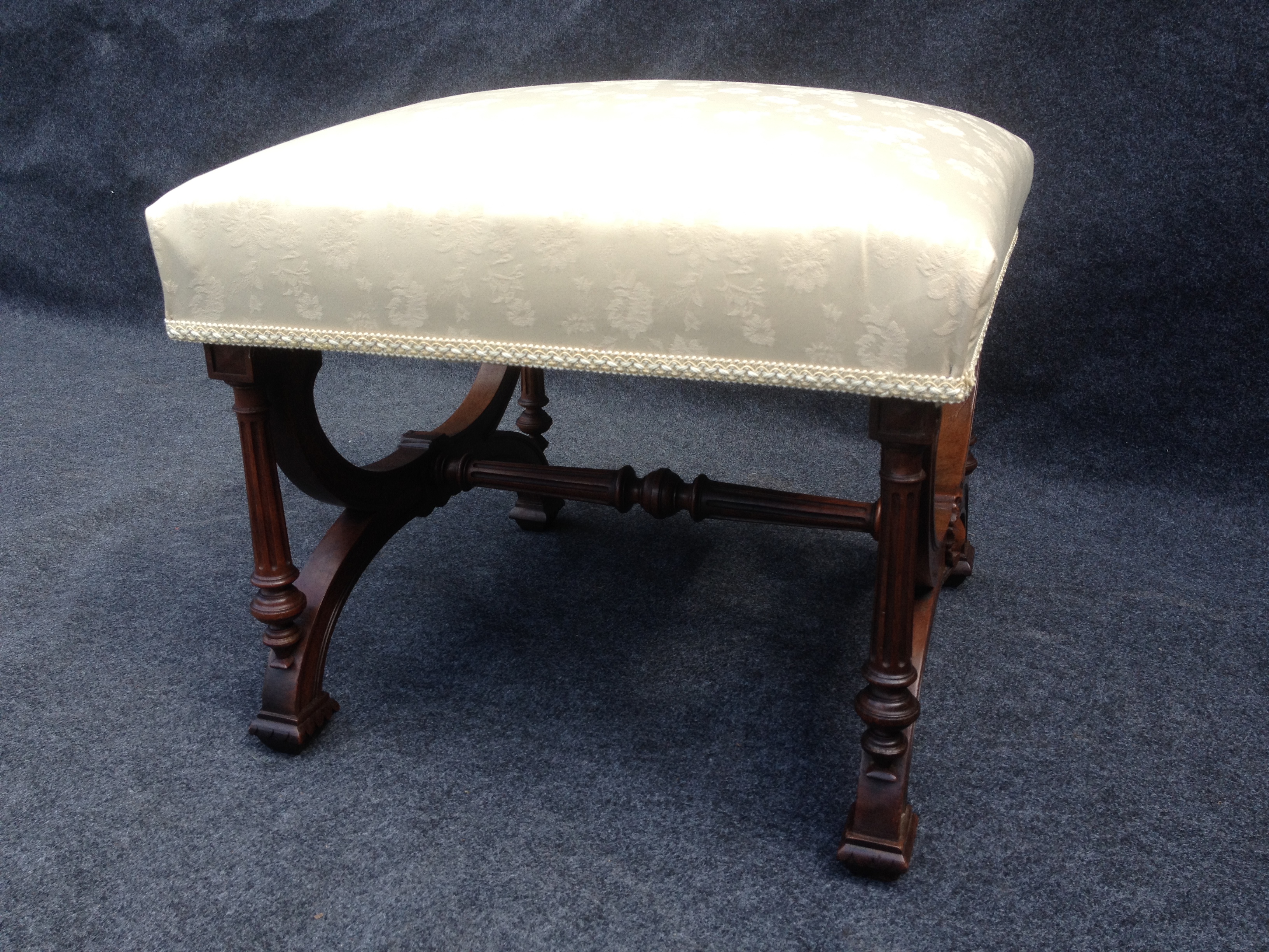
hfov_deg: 52.6
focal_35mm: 35
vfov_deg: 40.7
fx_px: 1283
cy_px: 476
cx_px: 634
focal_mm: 4.28
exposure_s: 1/300
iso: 50
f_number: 2.4
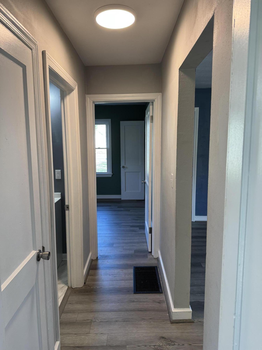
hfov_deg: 56.8
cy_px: 175
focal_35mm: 24
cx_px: 131
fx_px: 242
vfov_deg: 71.6
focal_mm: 6.76
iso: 125
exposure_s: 1/120
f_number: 1.78
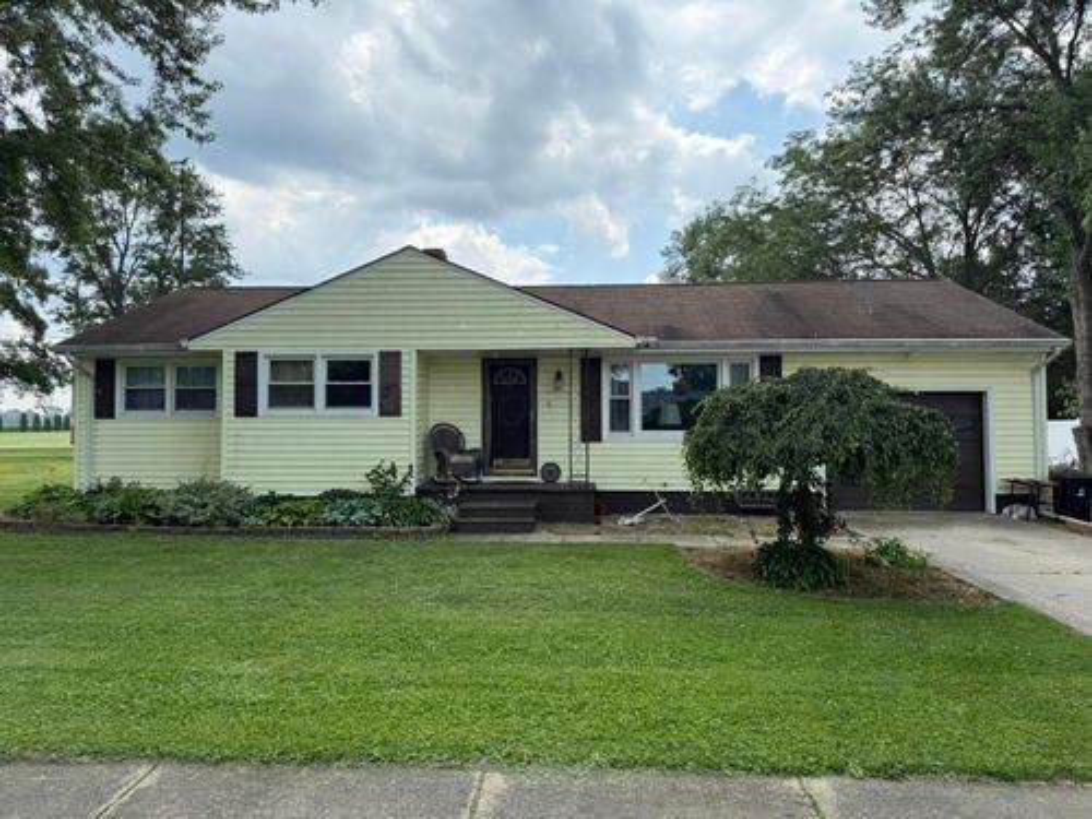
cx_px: 546
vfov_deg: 56.8
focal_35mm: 24
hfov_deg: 71.6
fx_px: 757
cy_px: 410
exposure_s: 1/1812
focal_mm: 6.76
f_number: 1.78
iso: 100
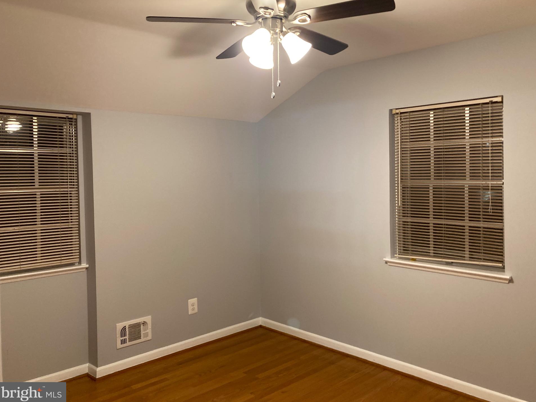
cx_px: 283
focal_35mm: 30
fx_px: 465
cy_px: 190
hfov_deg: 59.9
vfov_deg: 46.8
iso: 160
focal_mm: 3.99
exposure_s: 1/60
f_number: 1.8
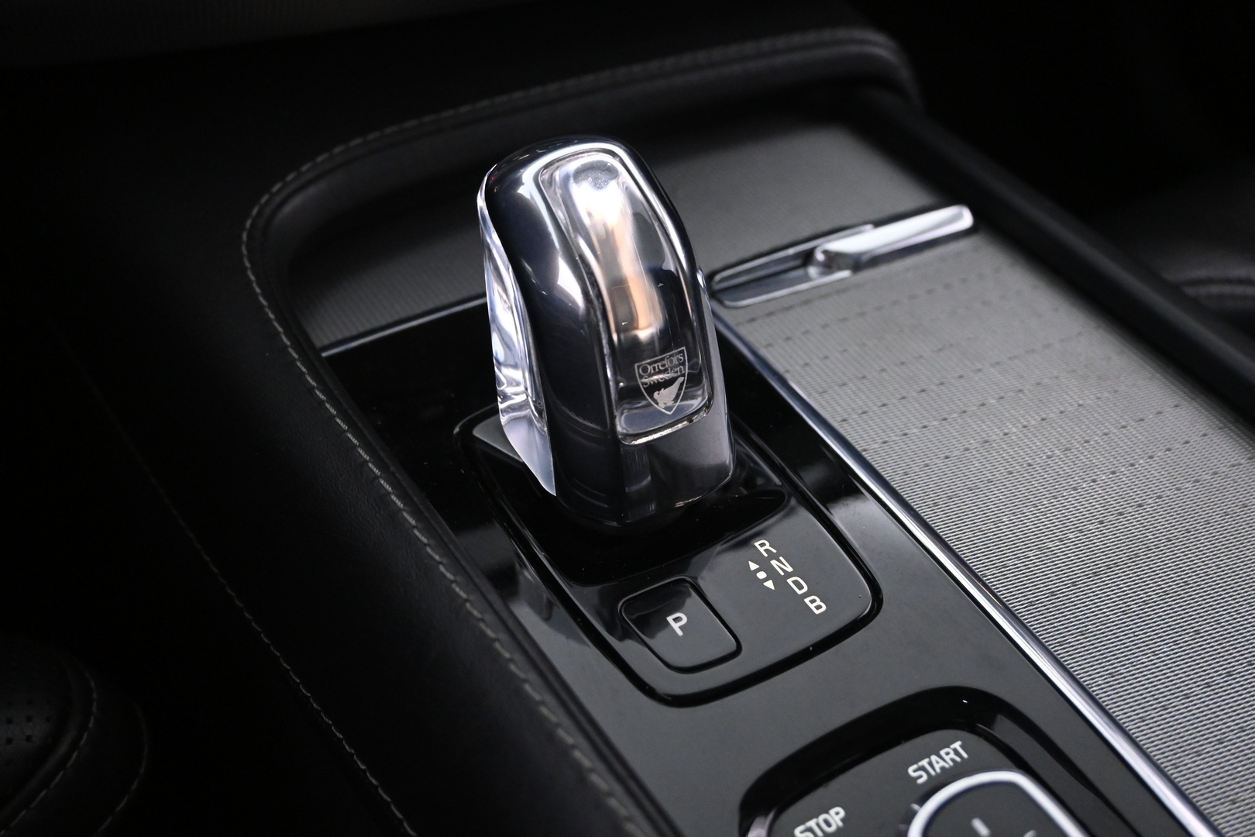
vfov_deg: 35.5
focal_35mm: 38
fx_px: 1307
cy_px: 418
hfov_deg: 51.3
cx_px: 628
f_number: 4.2
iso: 3200
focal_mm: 25
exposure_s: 1/40
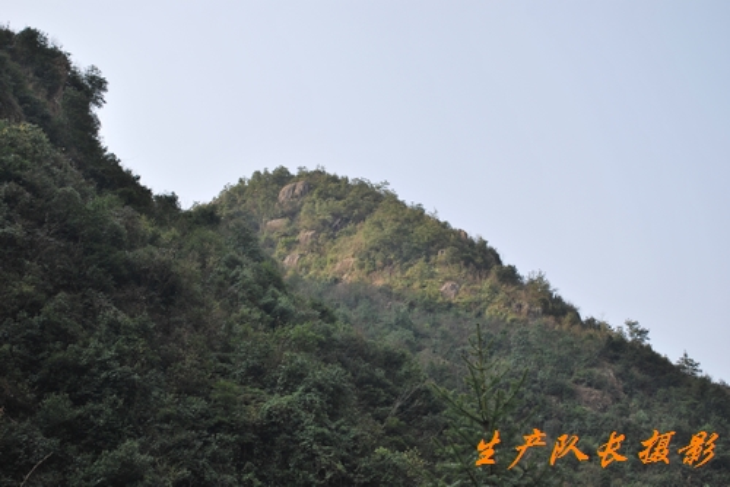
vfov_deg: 21.6
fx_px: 1278
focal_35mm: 63
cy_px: 244
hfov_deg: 31.9
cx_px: 365
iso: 100
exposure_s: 1/200
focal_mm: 42
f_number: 6.3
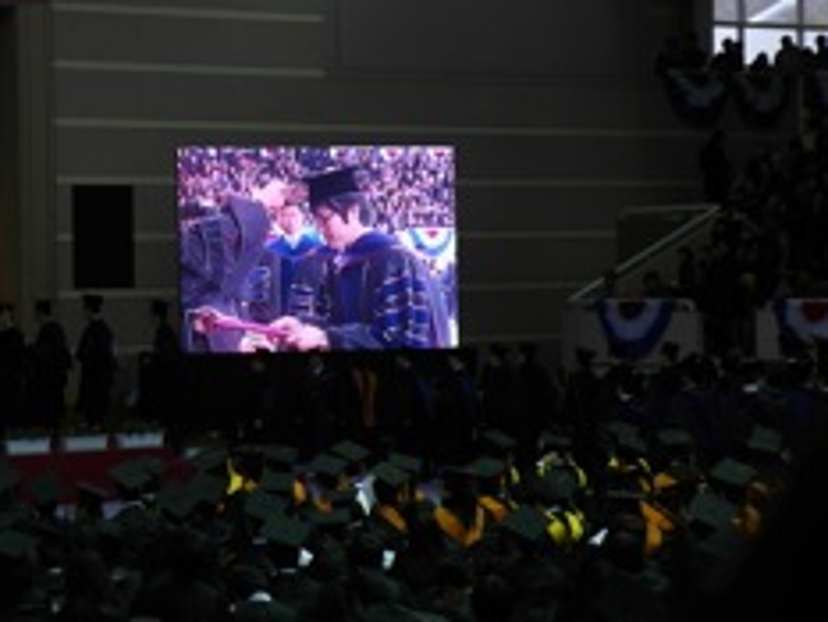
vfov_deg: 10.9
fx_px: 3255
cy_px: 238
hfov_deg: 14.5
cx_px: 316
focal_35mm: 136
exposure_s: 1/180
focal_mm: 15.6
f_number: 2.4
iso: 100
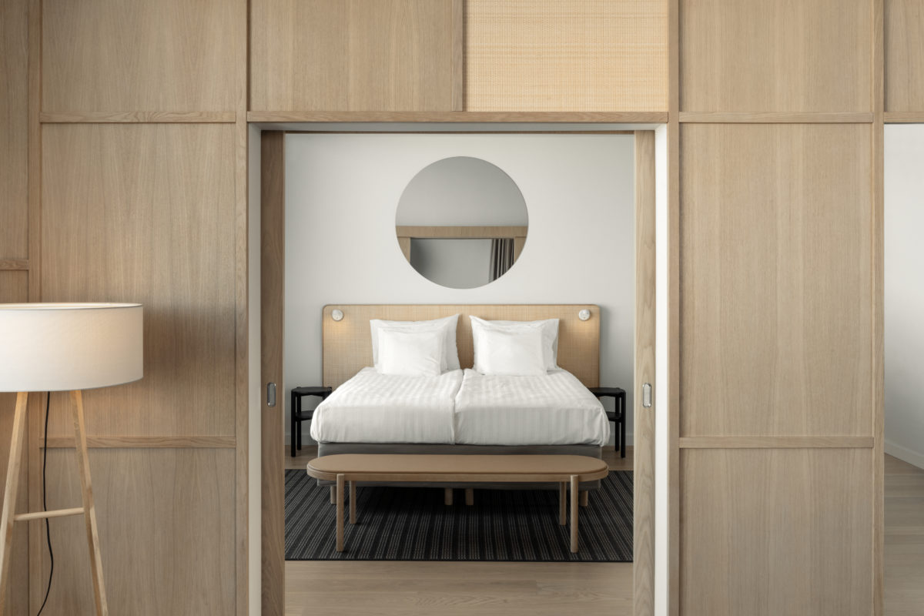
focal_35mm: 31
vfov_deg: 42.3
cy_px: 308
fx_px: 796
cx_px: 462
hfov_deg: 60.3
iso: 100
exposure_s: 1
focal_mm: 31
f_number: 20
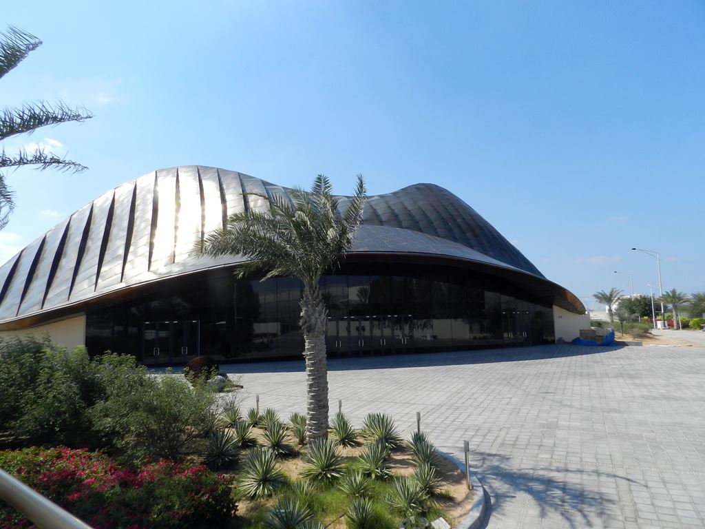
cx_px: 352
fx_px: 468
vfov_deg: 58.9
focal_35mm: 23
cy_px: 264
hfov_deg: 73.9
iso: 160
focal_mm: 4
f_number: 4.5
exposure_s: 1/1000
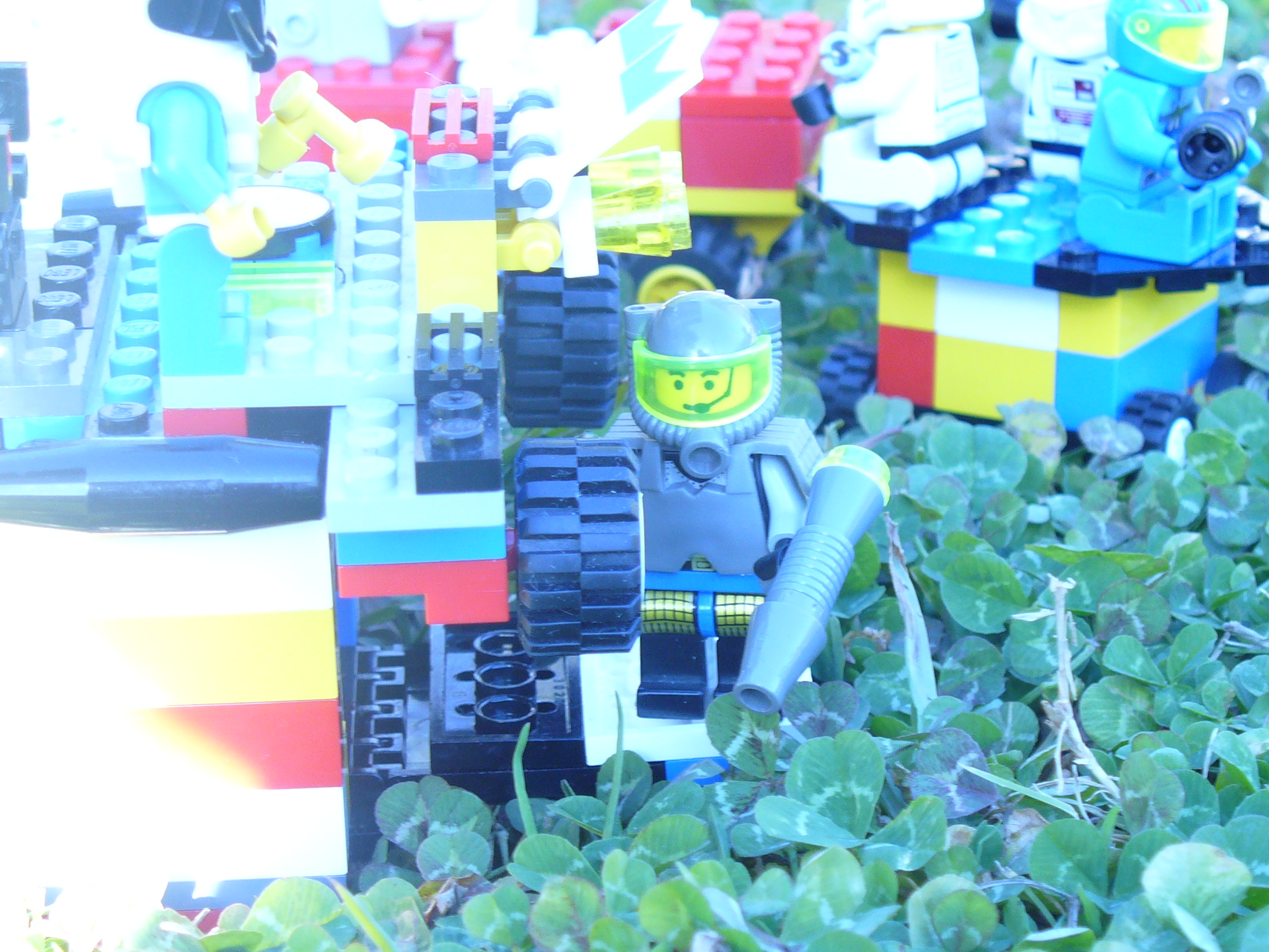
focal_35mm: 121
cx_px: 634
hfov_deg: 16.3
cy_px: 476
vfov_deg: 12.2
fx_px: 4436
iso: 100
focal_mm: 14.5
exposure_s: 1/50
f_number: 3.4
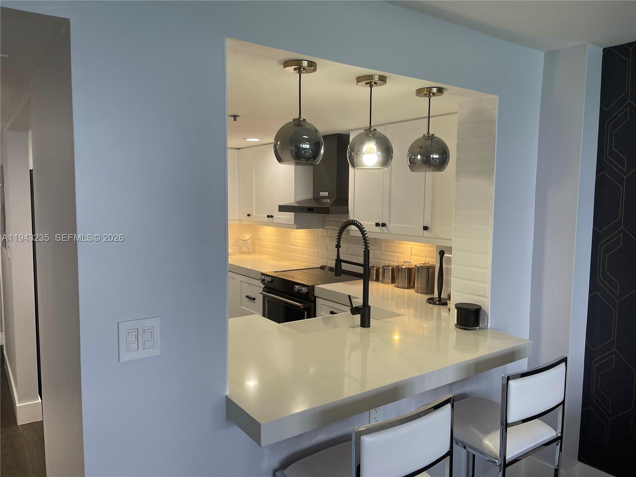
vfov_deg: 53.1
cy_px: 238
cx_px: 318
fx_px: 478
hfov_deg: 67.3
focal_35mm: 26
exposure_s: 1/120
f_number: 1.6
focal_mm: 5.1
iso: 100
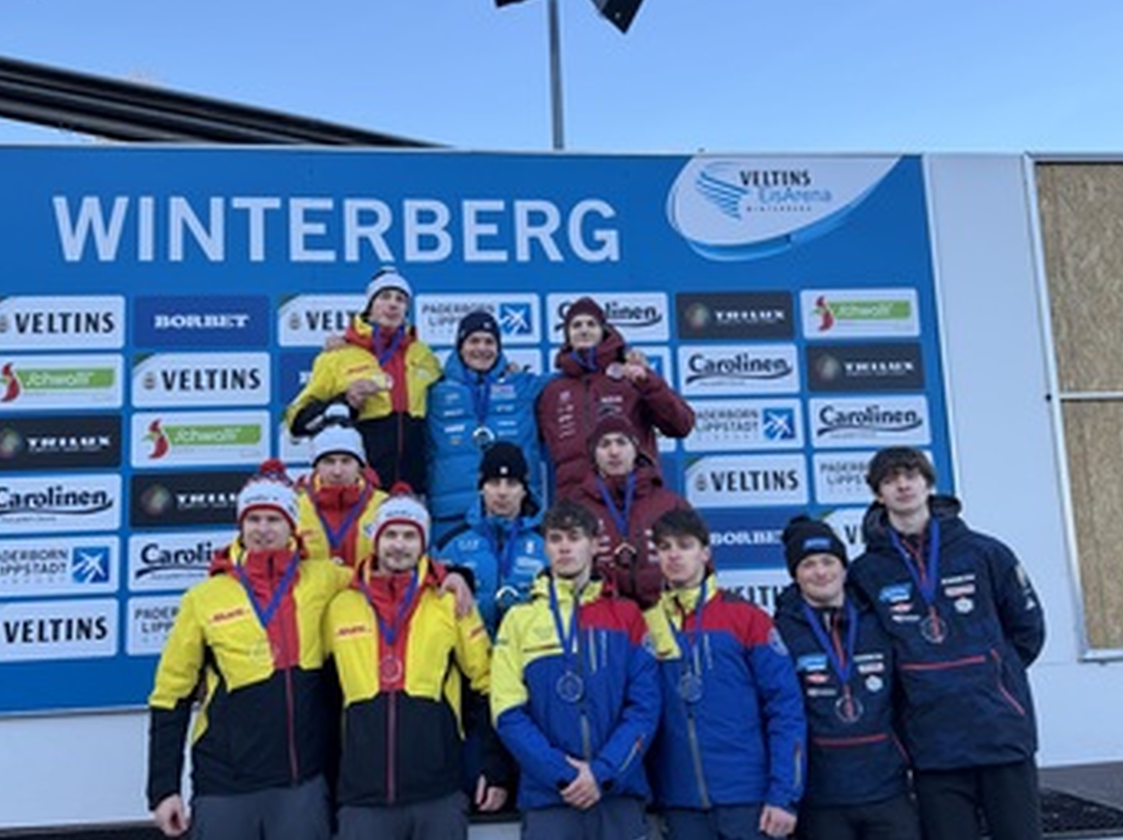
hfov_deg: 69.4
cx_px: 555
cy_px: 415
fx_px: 810
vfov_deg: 54.8
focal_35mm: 25
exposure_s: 1/1005
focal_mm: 6.76
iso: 80
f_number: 1.78
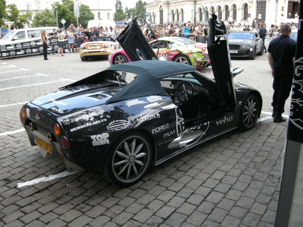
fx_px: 306
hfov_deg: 52.6
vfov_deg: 40.7
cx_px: 152
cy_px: 114
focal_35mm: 35
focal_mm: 7.5
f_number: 3.8
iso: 64
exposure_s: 1/78
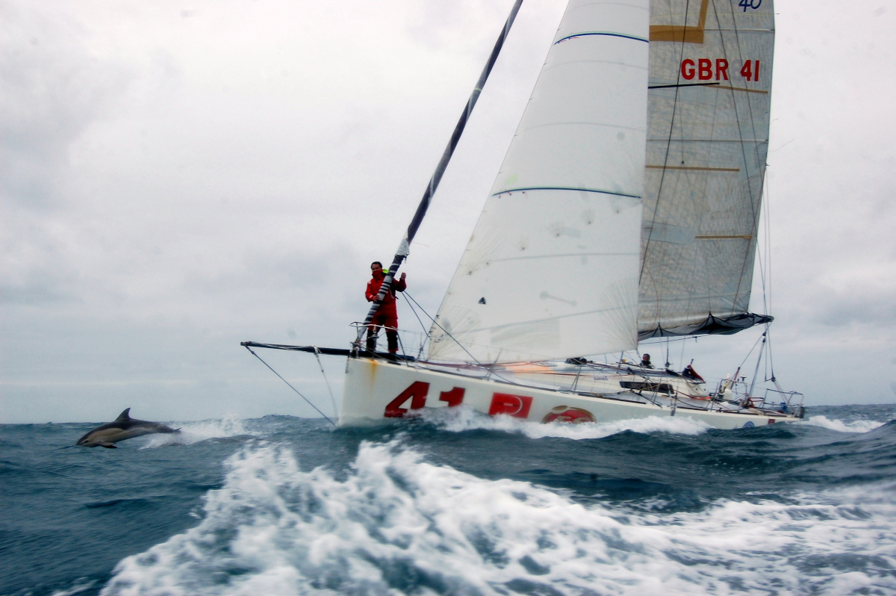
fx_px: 821
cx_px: 448
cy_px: 298
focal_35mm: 33
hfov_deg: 57.3
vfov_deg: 39.9
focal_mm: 22
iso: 400
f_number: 10
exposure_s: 1/250
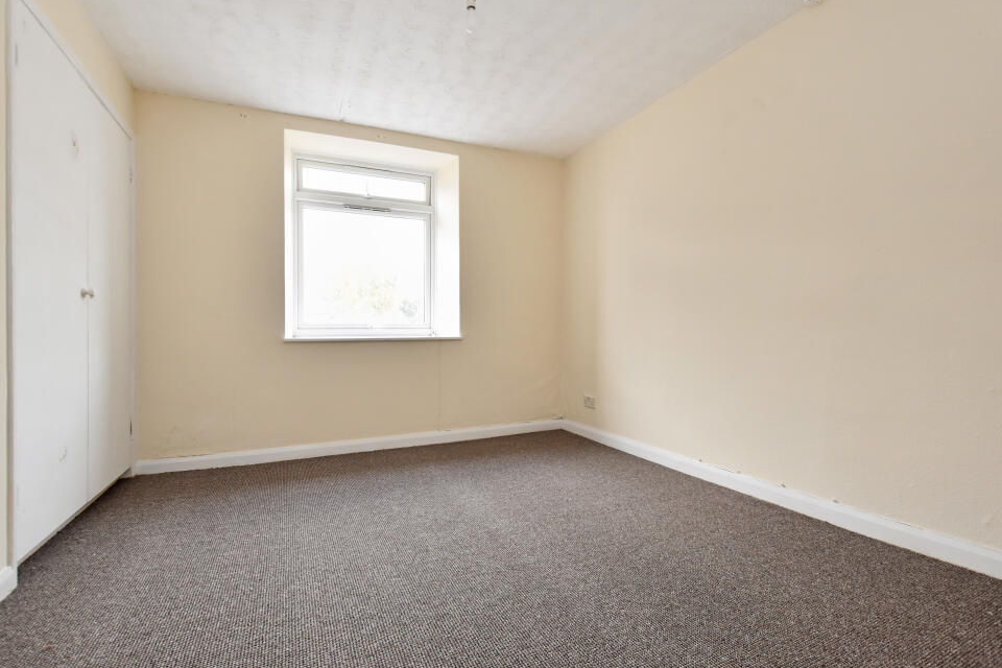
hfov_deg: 96.7
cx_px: 501
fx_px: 445
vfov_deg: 73.7
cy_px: 327
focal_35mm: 16
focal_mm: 10
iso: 800
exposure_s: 1/160
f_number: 4.5
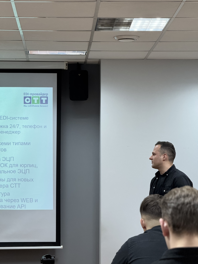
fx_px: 915
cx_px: 99
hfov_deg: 12.3
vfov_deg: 16.4
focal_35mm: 120
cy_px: 132
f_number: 2.8
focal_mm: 15.66
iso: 400
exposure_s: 1/50
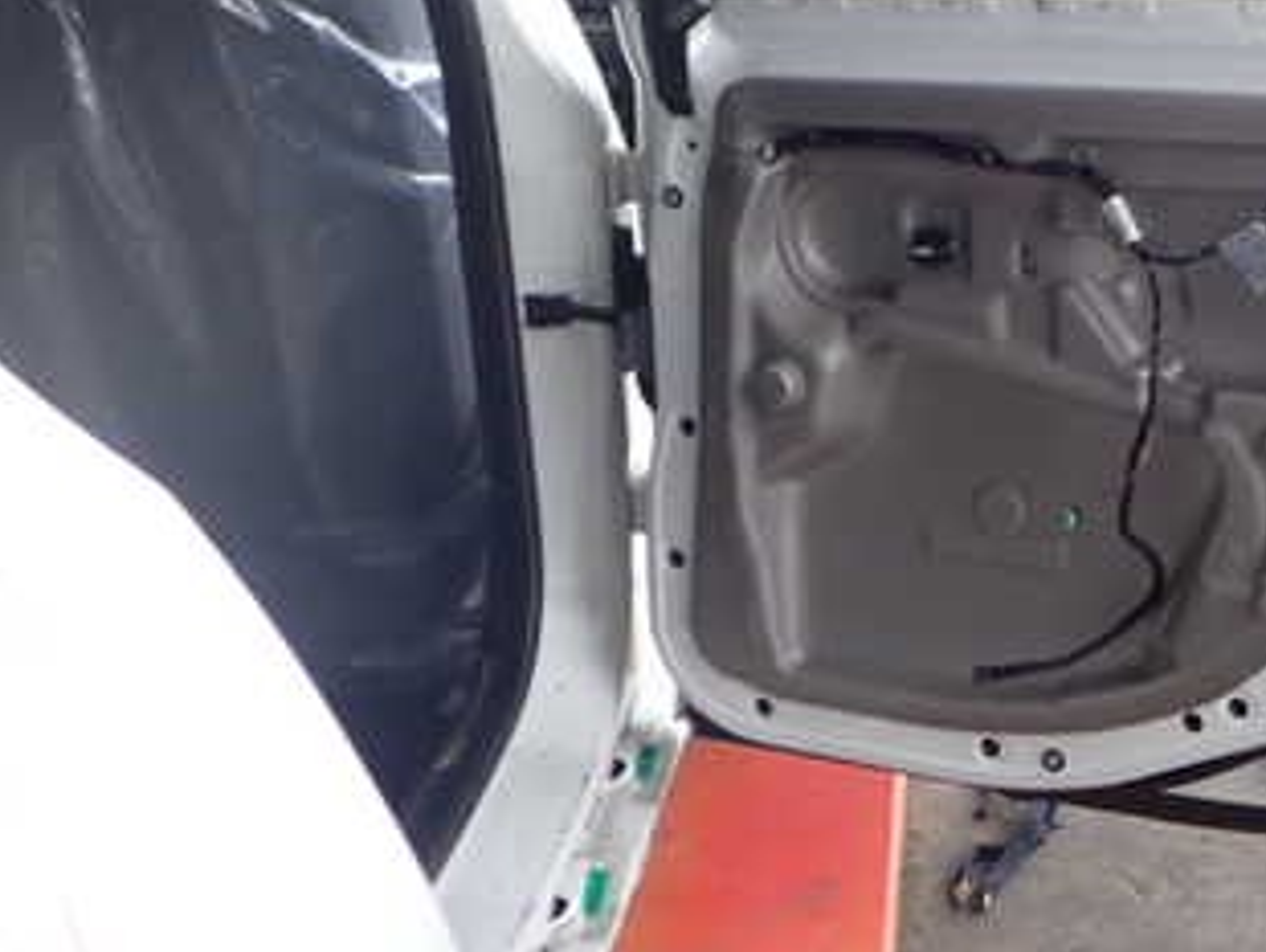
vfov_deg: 24.4
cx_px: 1217
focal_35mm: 58
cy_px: 49
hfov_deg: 31.1
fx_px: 2123
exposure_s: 1/125
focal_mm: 5.4
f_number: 2.3
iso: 125
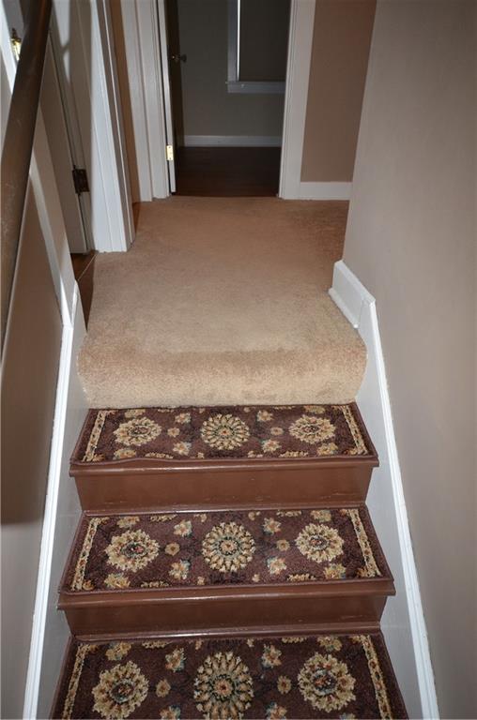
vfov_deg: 81.3
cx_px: 238
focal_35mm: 21
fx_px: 420
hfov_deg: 59.2
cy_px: 360
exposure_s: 1/60
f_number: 4.8
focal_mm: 14
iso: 800
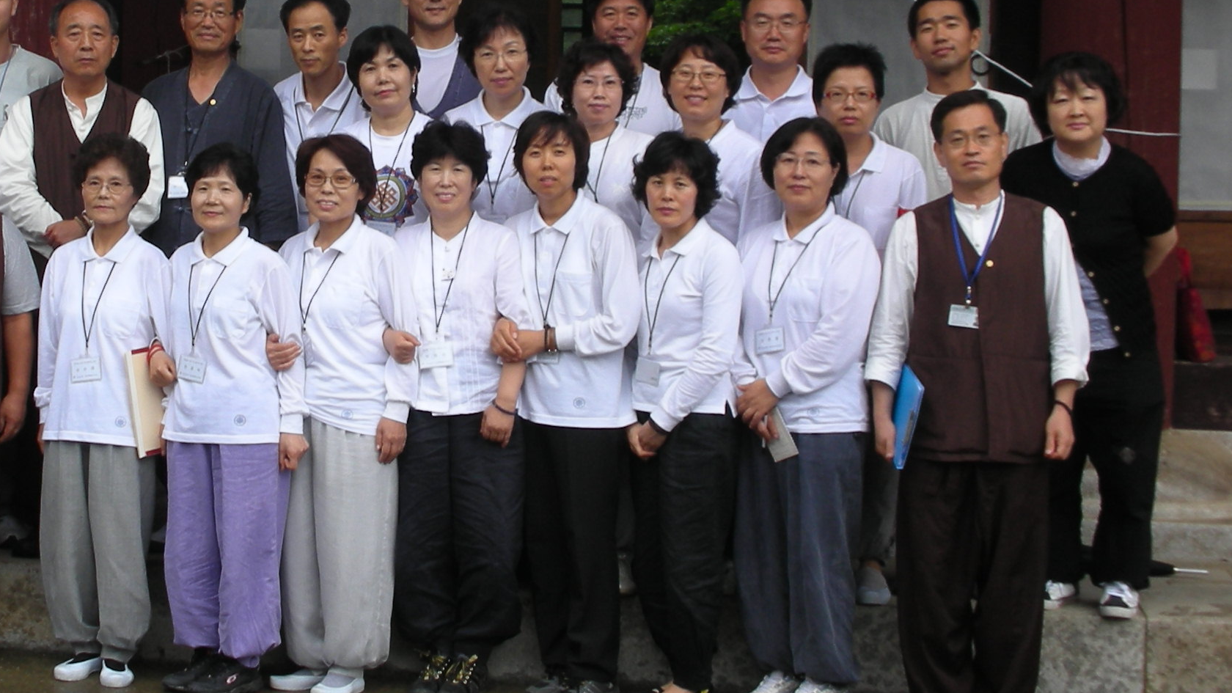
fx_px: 2744
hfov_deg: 24.9
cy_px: 138
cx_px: 231
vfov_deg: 14.3
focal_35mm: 84
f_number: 3.5
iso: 50
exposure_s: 1/44.7
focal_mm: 7.7
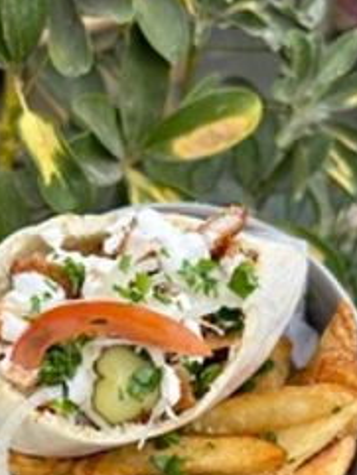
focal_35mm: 46
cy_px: 372
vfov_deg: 39.8
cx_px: 116
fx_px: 632
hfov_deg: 31.3
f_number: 1.5
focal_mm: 5.7
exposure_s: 1/427
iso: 50
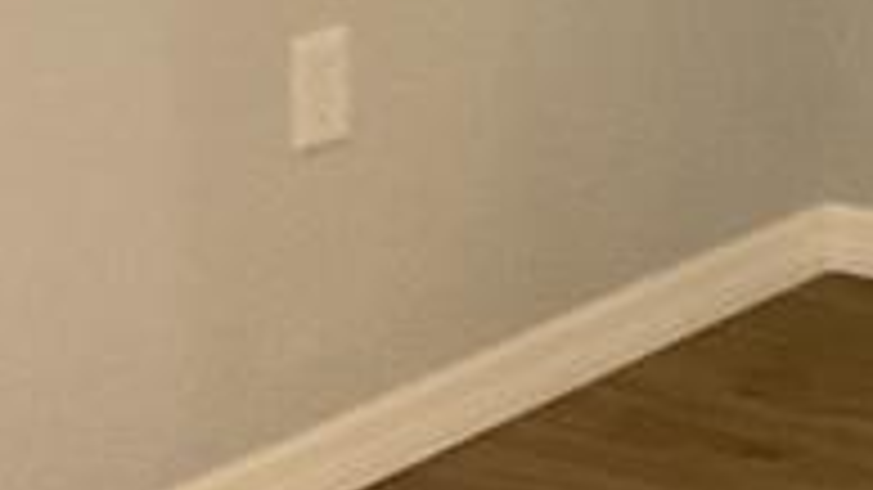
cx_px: 1328
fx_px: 3865
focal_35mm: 167
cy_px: -508
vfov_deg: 7.0
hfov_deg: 12.2
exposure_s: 1/60
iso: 250
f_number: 1.8
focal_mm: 3
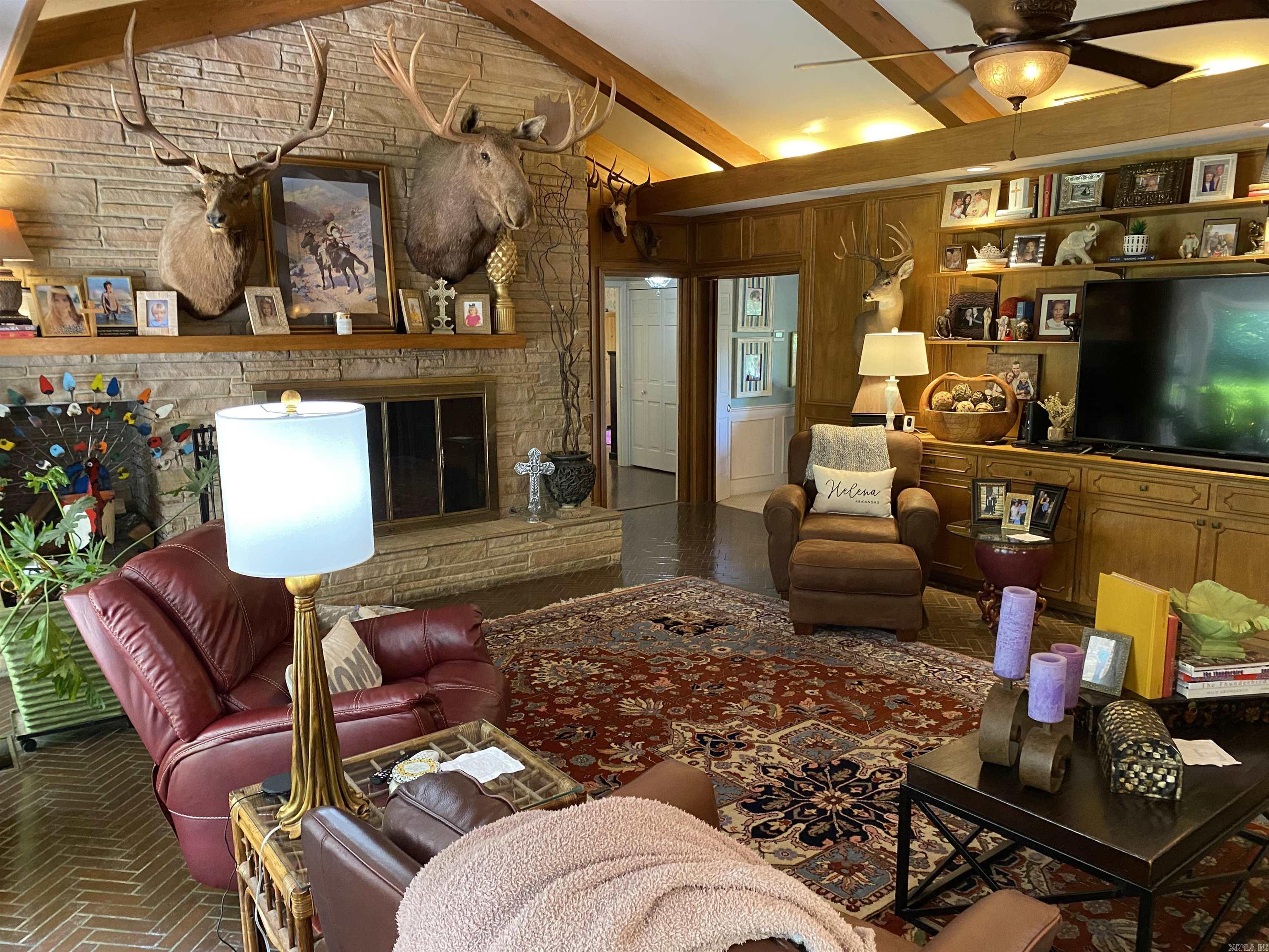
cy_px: 476
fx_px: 953
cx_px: 634
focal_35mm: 26
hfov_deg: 67.3
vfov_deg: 53.1
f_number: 1.8
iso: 400
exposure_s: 1/60
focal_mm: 4.25
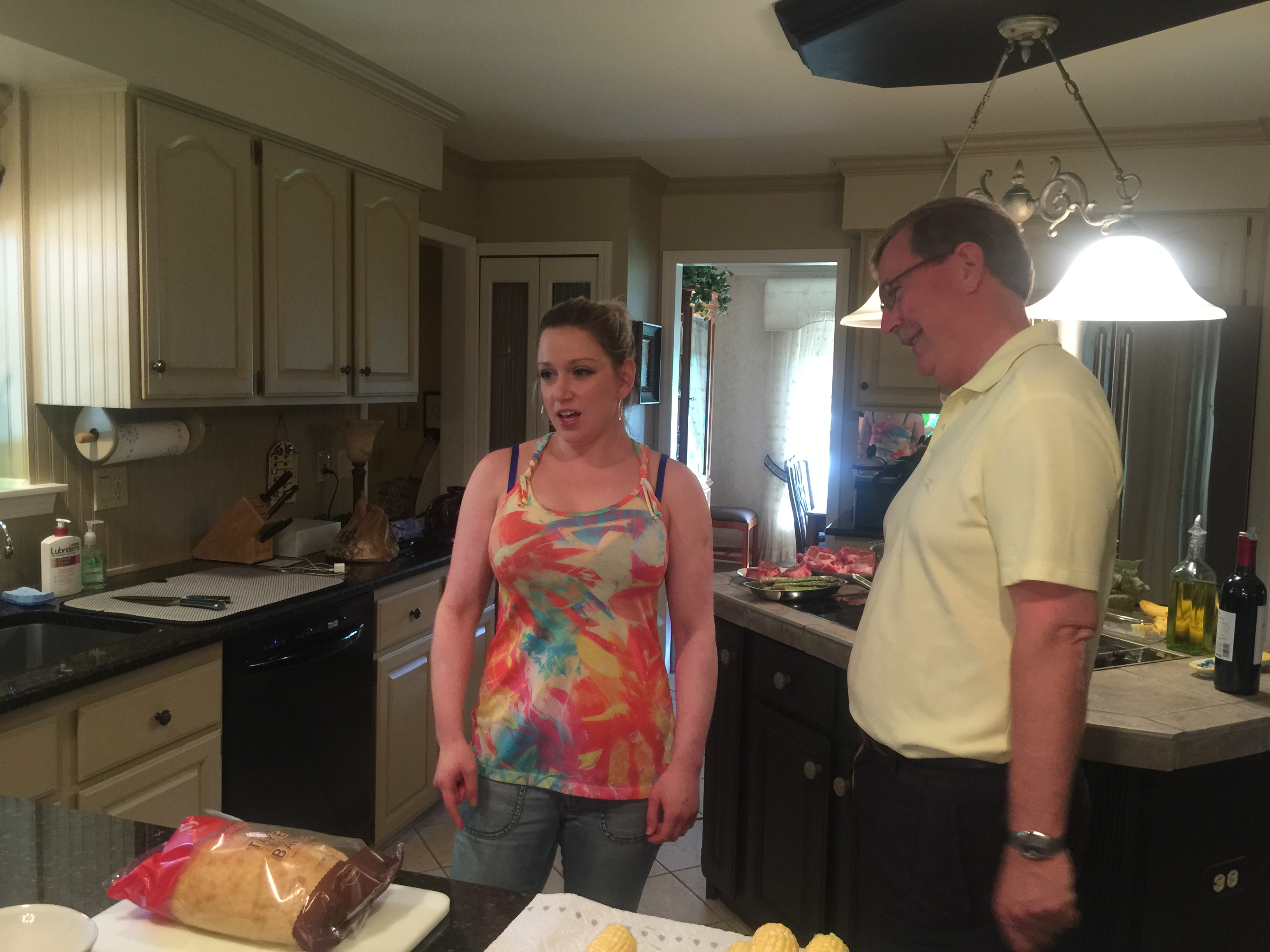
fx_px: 1064
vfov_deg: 48.2
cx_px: 635
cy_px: 476
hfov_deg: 61.7
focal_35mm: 29
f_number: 2.2
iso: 80
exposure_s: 1/15
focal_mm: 4.15
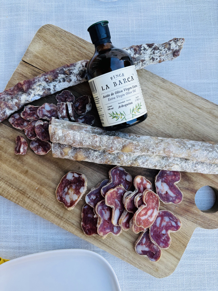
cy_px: 146
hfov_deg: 53.1
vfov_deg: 67.3
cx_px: 109
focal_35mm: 26
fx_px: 218
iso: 40
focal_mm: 5.96
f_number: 1.6
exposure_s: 1/161
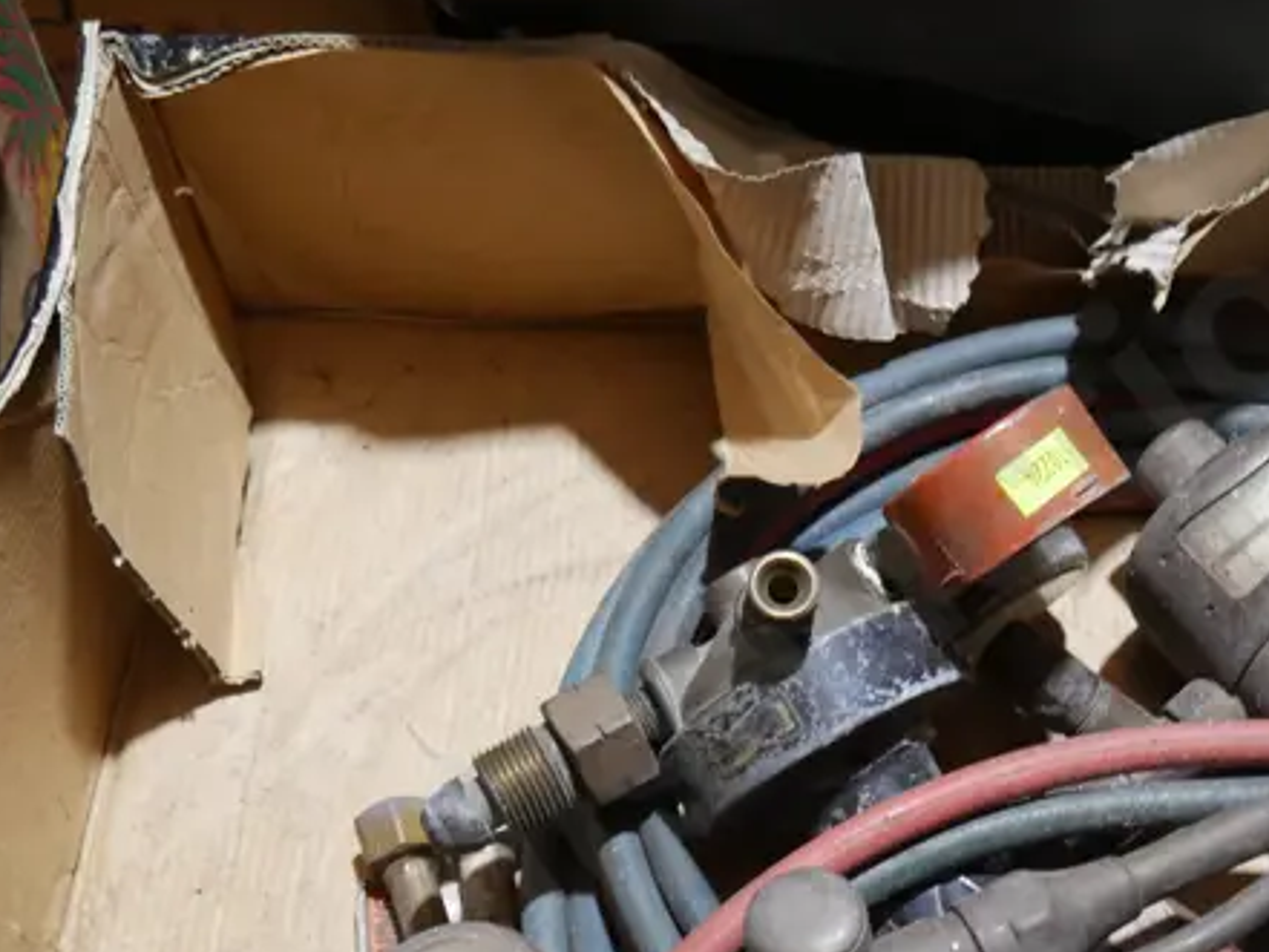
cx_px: 904
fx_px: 2384
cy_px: 591
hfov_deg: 29.5
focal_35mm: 65
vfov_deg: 22.5
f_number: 3.5
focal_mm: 14
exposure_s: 1/60
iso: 400
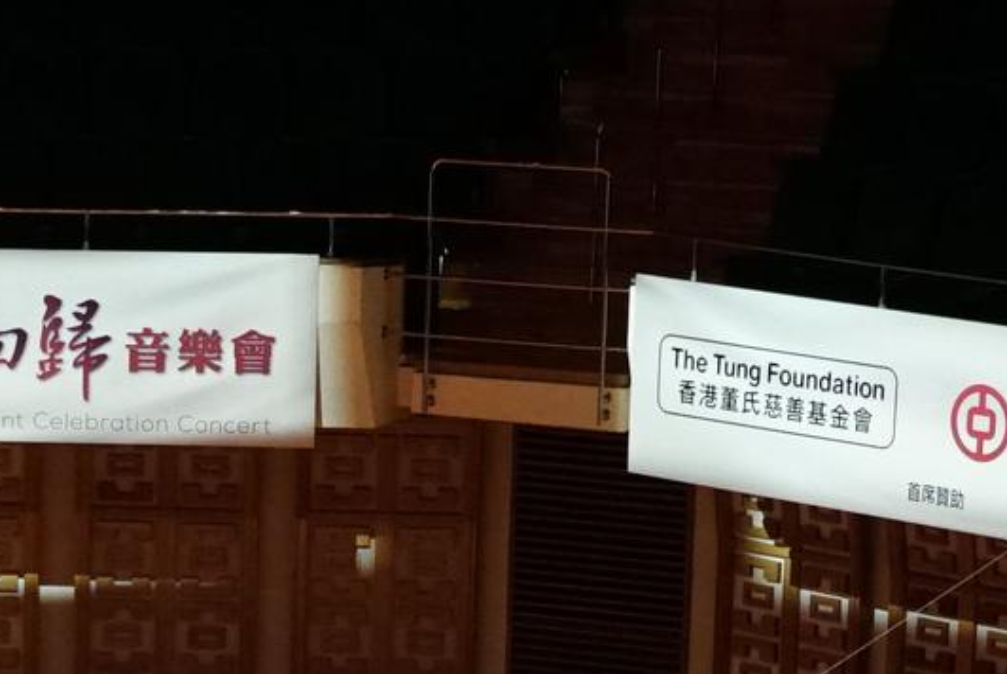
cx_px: -134
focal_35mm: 177
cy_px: 1077
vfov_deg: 7.6
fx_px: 4956
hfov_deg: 11.4
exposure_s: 1/160
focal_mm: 46
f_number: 4.5
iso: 5000
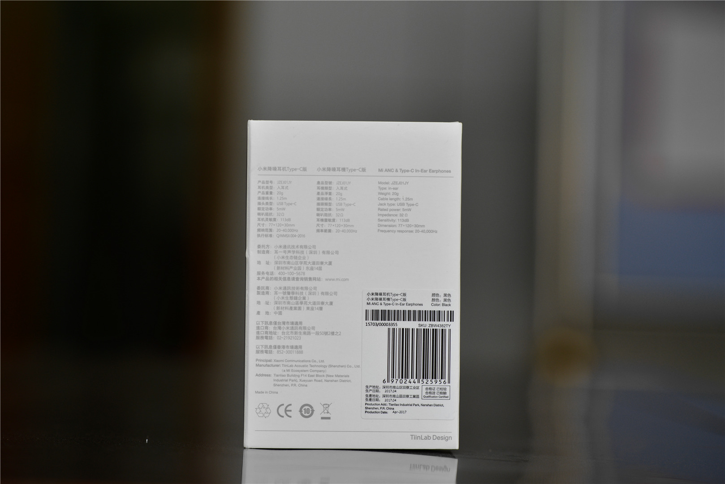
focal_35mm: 90
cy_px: 242
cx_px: 362
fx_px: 1813
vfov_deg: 15.2
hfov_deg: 22.6
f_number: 4
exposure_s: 1/50
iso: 200
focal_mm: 90
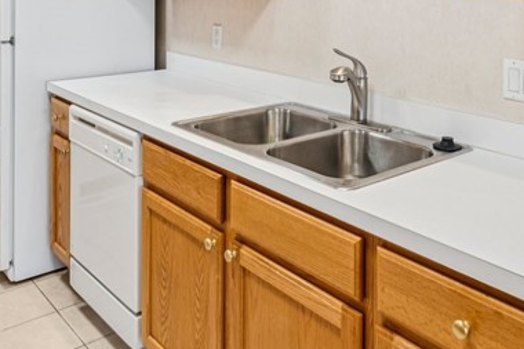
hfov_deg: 48.4
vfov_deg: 30.4
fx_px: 582
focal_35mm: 40
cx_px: 284
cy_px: -21
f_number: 5.6
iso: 200
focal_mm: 14
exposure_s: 1/20
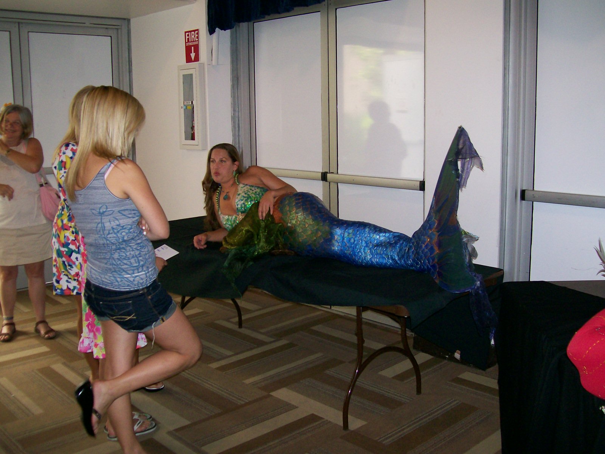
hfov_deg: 51.4
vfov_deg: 39.7
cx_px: 302
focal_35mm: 36
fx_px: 629
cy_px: 227
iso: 140
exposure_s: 1/64
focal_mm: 6
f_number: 2.7
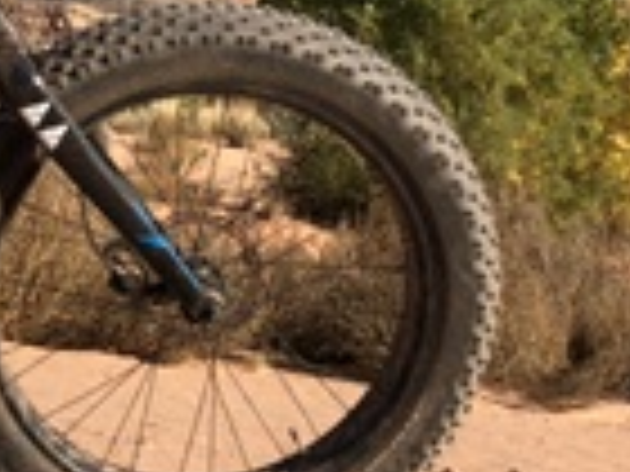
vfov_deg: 11.1
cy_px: 76
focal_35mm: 133
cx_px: -144
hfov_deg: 14.3
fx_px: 2421
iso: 20
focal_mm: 3.99
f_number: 1.8
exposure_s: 1/1845
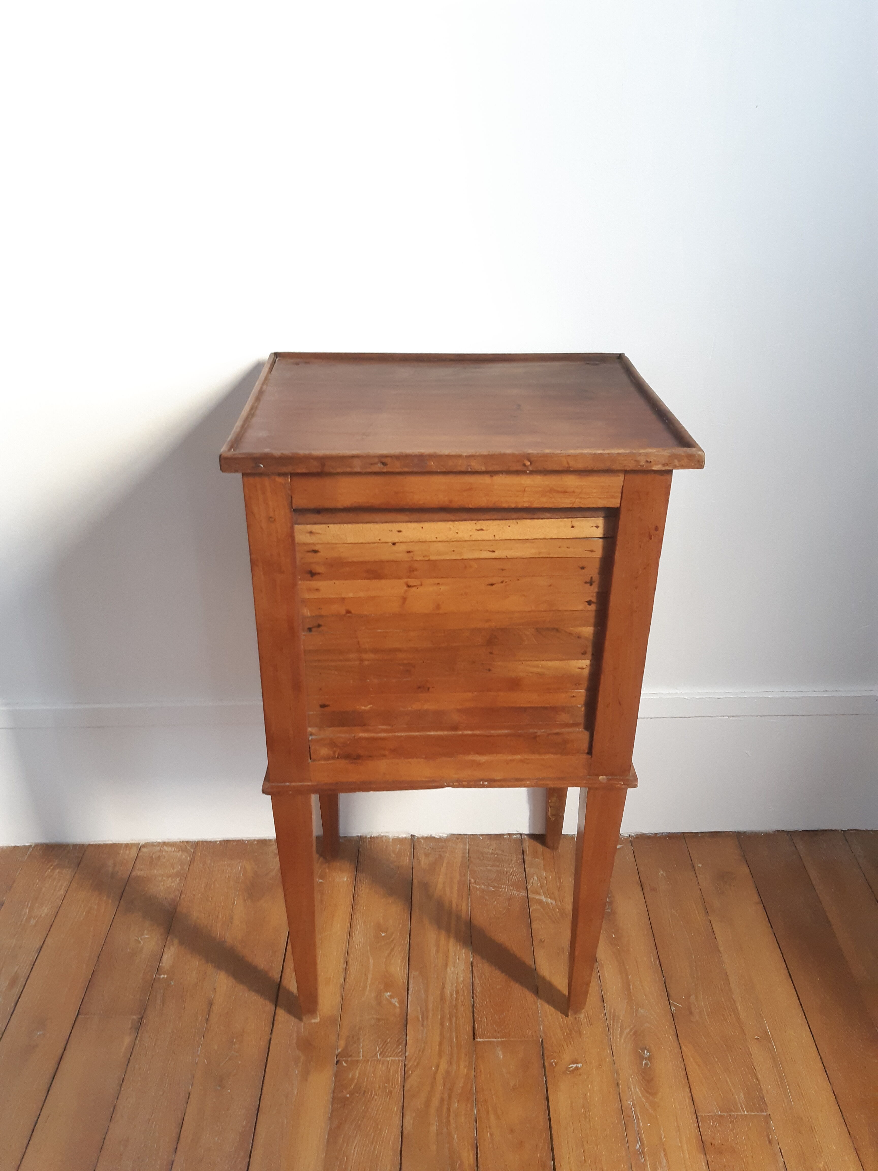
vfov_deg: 67.3
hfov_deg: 53.1
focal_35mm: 26
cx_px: 439
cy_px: 586
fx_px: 879
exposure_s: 1/25
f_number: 1.7
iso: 250
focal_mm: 3.93
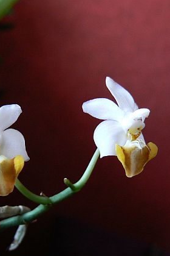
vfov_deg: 35.0
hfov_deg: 23.2
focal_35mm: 57
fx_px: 404
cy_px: 145
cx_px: 20
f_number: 2.8
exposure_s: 1/50
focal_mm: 6
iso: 200
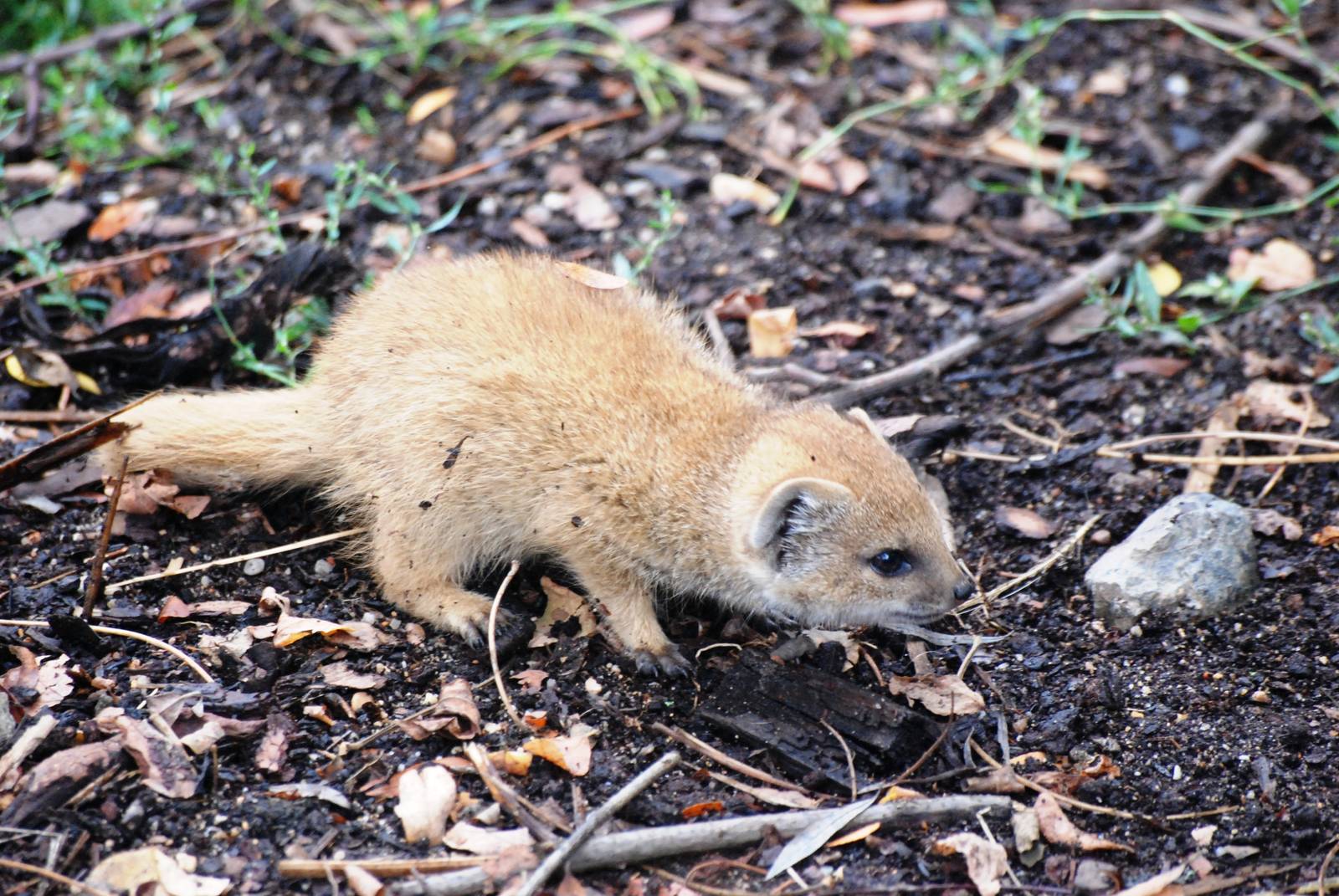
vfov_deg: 3.4
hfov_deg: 5.1
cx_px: 670
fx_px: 15081
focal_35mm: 405
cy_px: 448
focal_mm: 270
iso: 1000
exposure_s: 1/160
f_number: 6.3
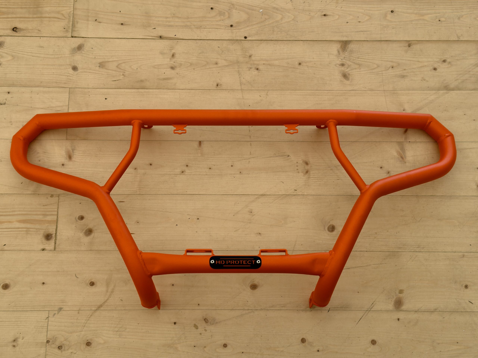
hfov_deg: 39.7
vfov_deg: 30.3
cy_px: 179
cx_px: 239
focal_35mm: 48
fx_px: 663
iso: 100
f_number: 1.78
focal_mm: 6.76
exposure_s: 1/122
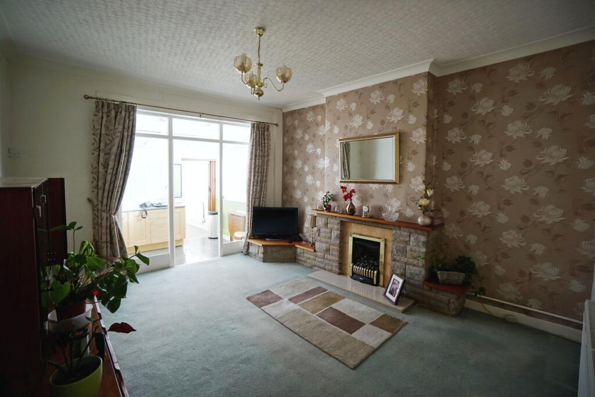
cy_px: 198
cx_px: 298
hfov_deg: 100.4
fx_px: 248
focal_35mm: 15
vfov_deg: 77.3
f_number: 4
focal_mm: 10
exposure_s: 1/60
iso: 125
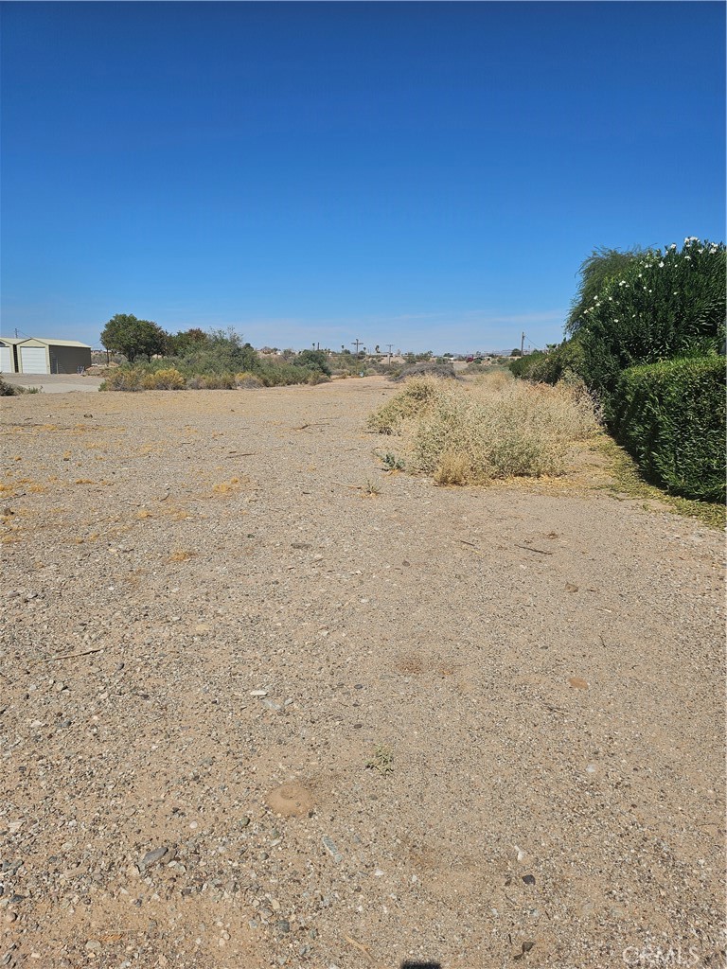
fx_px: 644
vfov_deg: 73.9
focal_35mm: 23
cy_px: 484
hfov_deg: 58.9
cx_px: 364
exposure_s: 1/1989
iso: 10
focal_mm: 6.3
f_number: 1.7
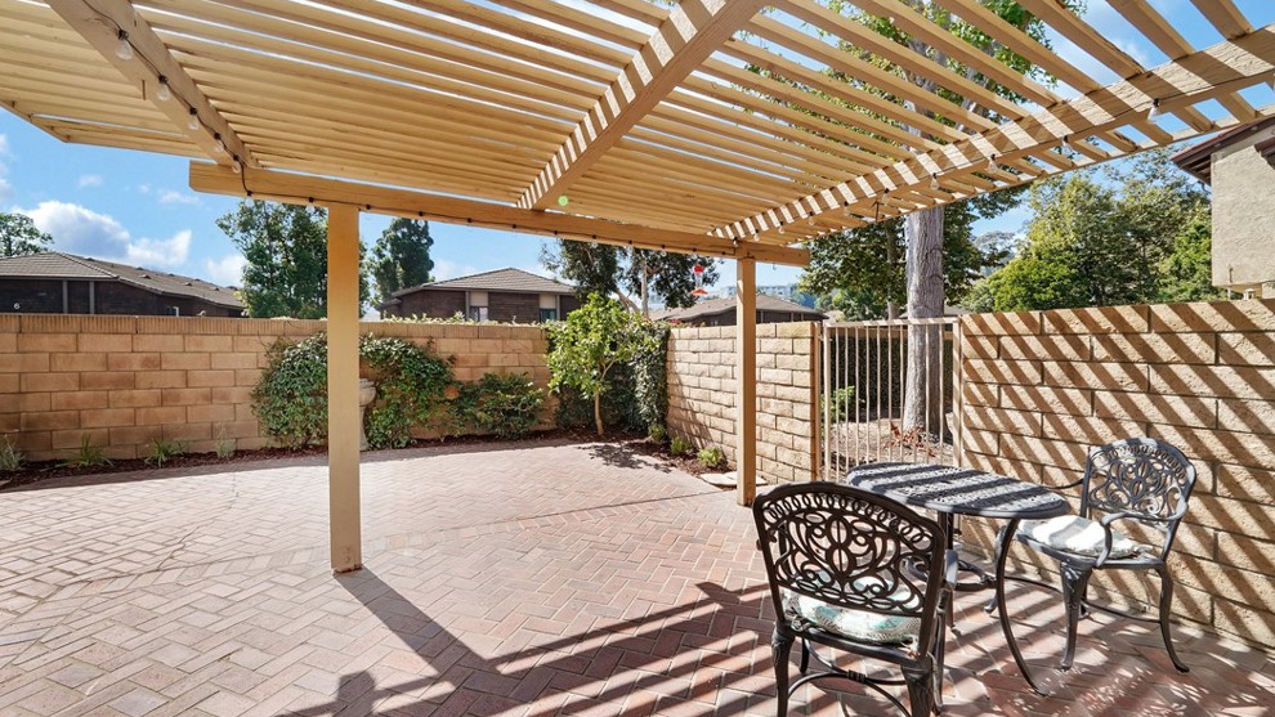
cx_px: 649
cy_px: 356
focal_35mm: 13
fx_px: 440
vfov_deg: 78.4
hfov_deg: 110.8
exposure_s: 1/30
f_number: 16
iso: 125
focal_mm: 12
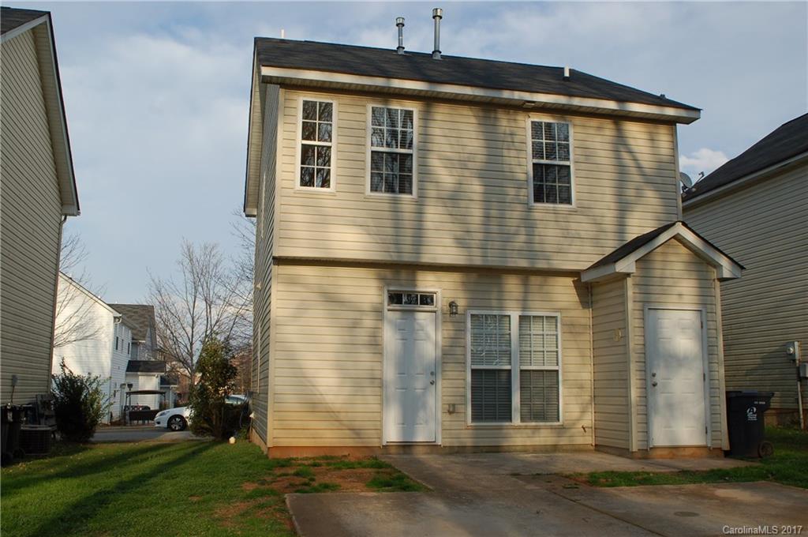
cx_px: 404
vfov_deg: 38.3
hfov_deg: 55.2
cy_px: 268
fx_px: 773
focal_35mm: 34
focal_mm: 23
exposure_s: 1/320
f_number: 9
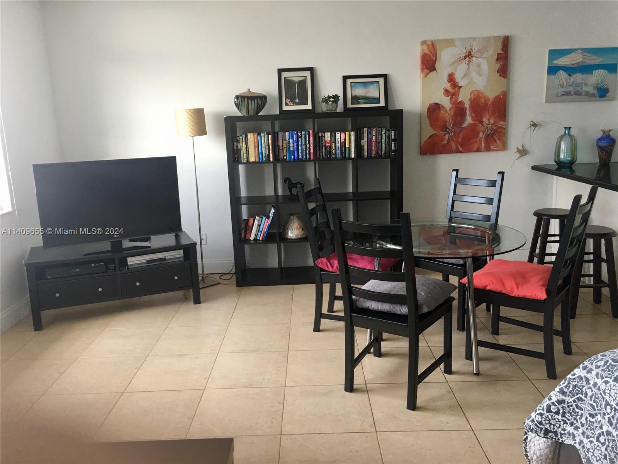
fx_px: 518
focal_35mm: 29
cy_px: 232
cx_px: 309
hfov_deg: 61.7
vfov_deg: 48.2
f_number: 2.2
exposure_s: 1/15
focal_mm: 4.15
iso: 40
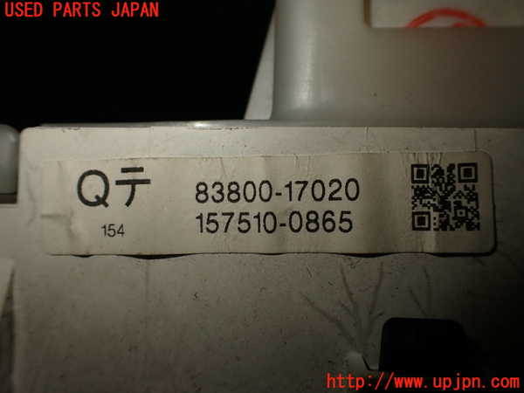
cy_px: 196
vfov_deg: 46.8
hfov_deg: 60.0
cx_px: 262
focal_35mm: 30
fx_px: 454
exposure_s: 1/250
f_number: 3.2
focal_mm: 5.4
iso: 100
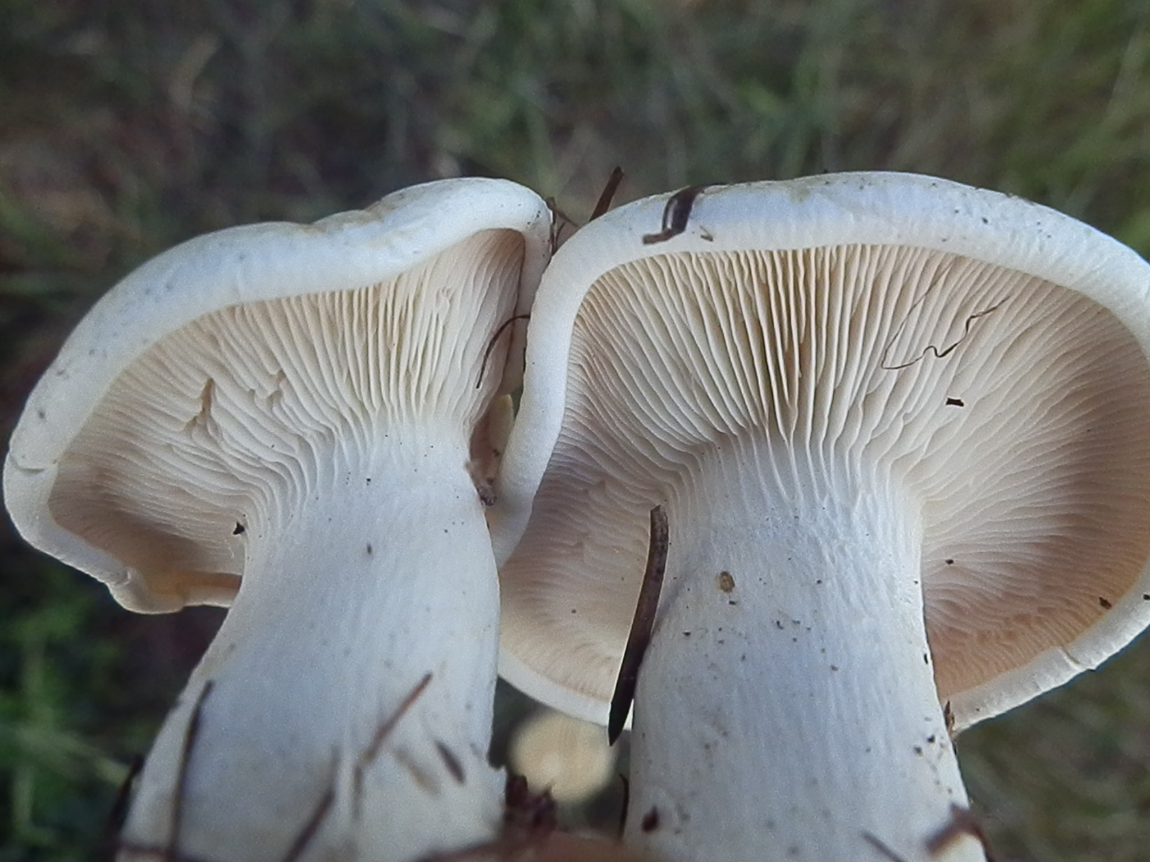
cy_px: 431
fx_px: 930
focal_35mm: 28
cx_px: 575
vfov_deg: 49.7
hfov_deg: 63.4
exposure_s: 1/1000
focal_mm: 5
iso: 640
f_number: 3.1
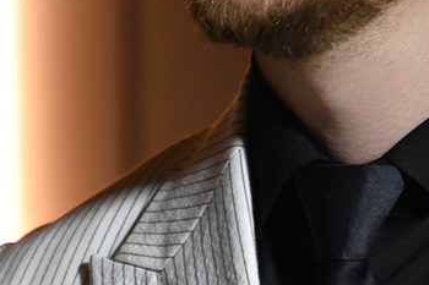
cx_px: -101
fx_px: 6277
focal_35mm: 527
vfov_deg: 2.6
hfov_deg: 3.9
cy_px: 448
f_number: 2.8
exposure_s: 1/80
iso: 100
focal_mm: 72
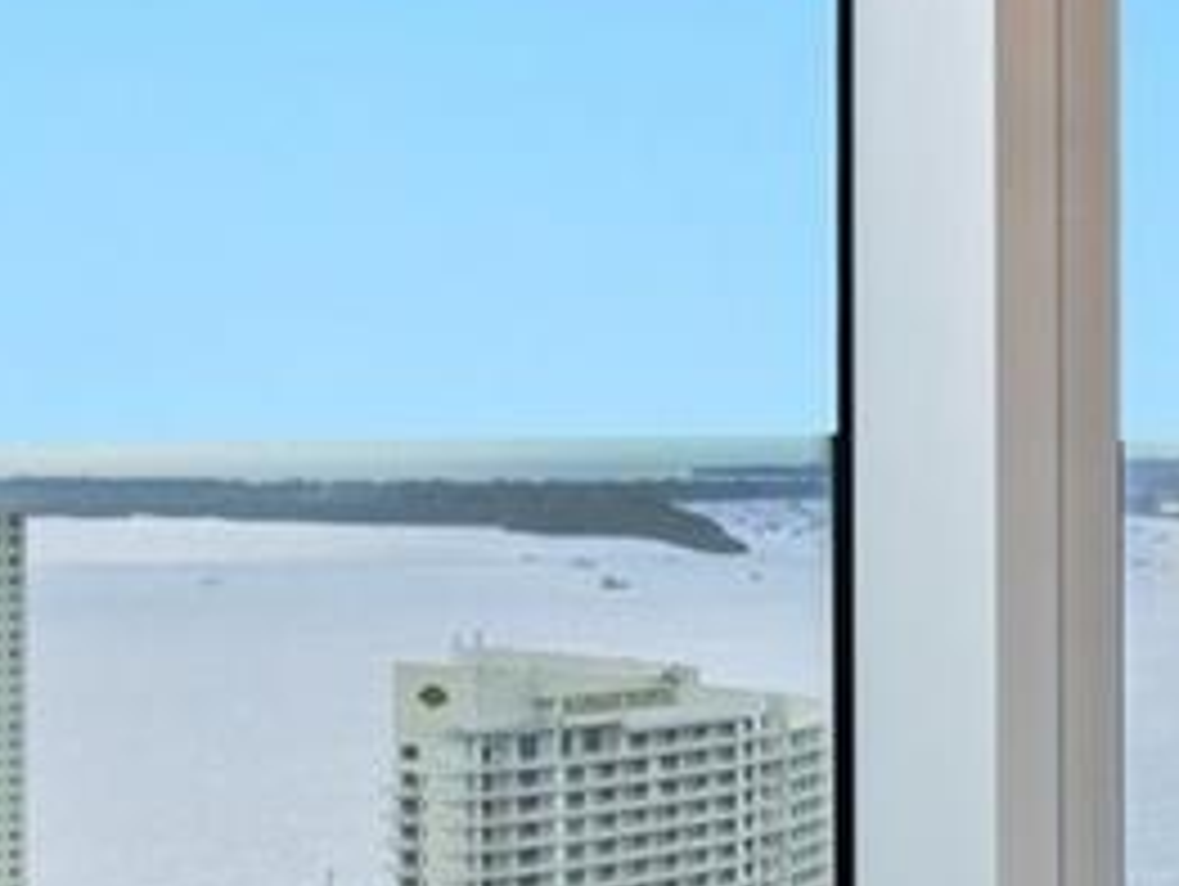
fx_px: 2795
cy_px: 528
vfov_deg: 18.0
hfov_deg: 18.5
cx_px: 2133
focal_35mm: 82
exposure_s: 1/20
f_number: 8
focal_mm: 14
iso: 200
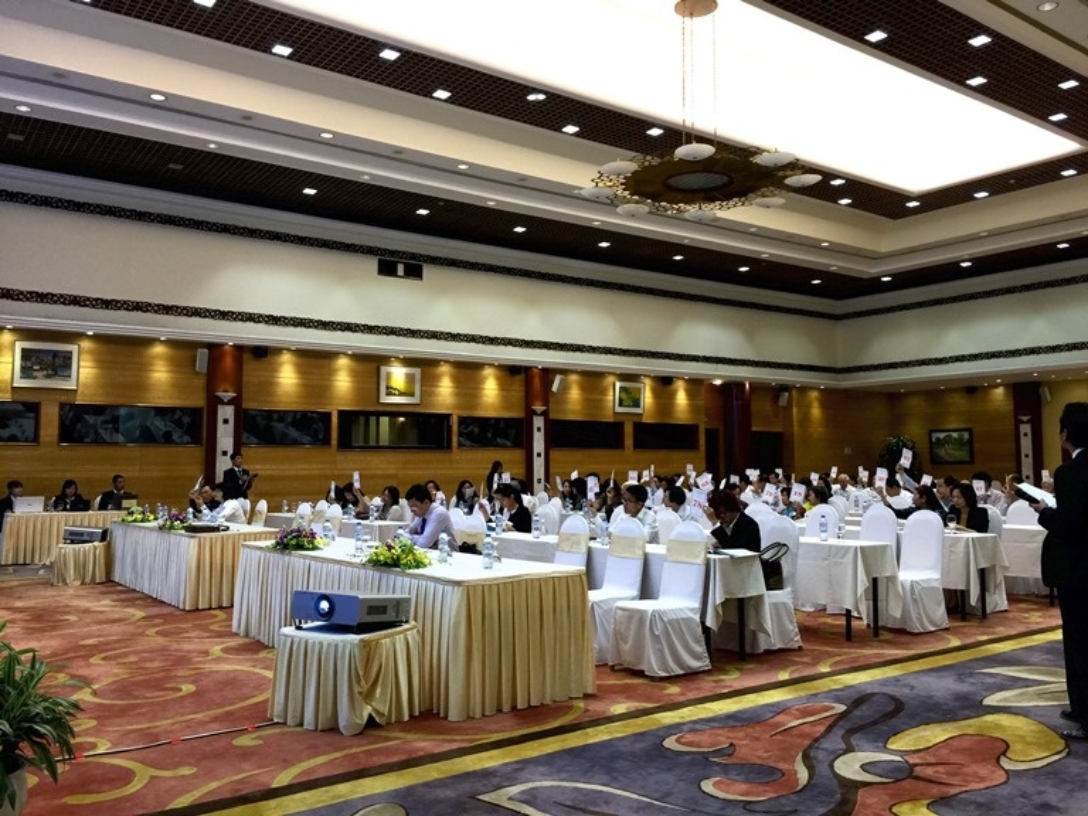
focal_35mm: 29
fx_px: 911
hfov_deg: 61.7
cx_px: 544
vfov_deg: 48.2
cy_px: 408
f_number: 2.2
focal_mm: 4.15
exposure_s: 1/33
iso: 50
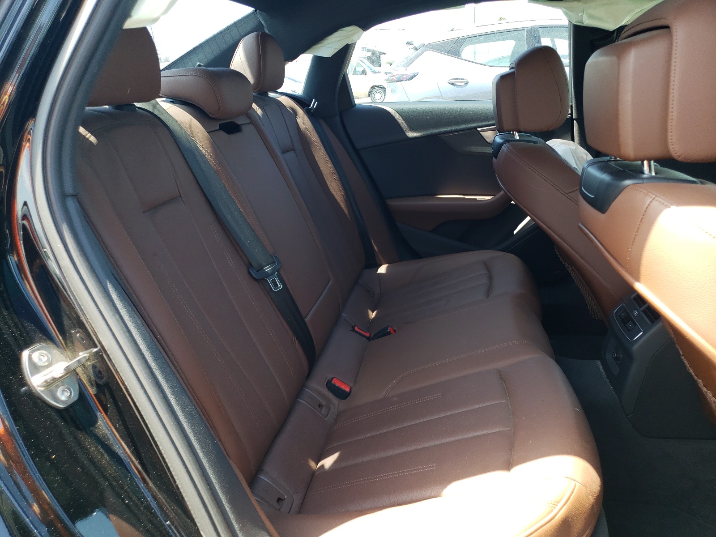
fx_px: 538
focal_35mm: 26
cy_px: 268
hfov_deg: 67.3
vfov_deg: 53.1
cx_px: 358
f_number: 1.5
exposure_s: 1/147
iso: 50
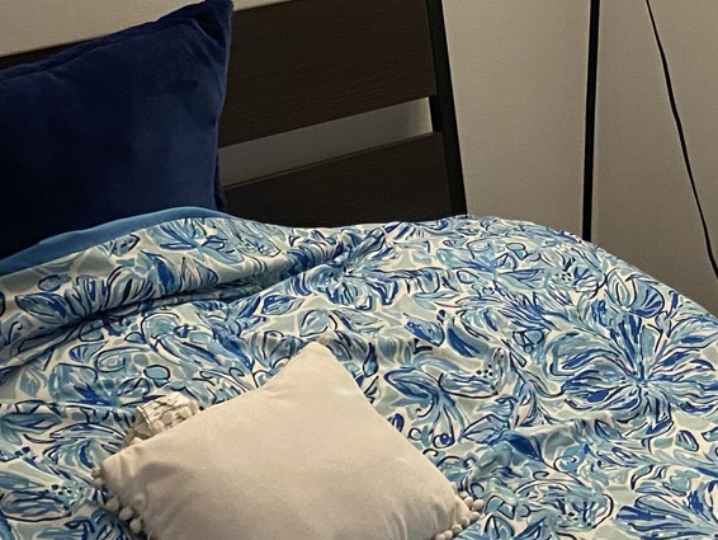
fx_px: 1951
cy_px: -57
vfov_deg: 15.3
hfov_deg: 20.8
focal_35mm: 94
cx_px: 473
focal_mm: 4.25
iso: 100
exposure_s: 1/60
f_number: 1.8
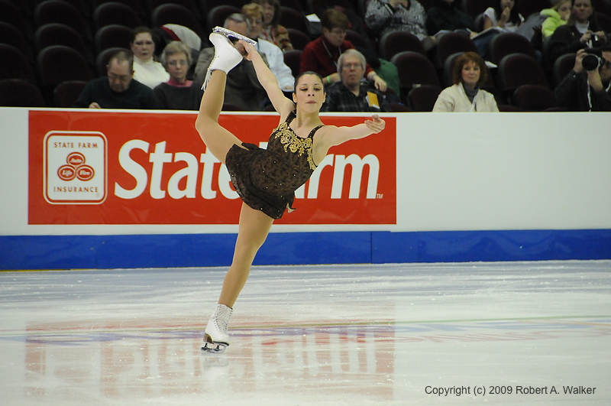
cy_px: 203
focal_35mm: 300
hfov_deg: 6.9
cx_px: 306
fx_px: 5084
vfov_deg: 4.6
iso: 3200
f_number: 5.6
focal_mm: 200
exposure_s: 1/800
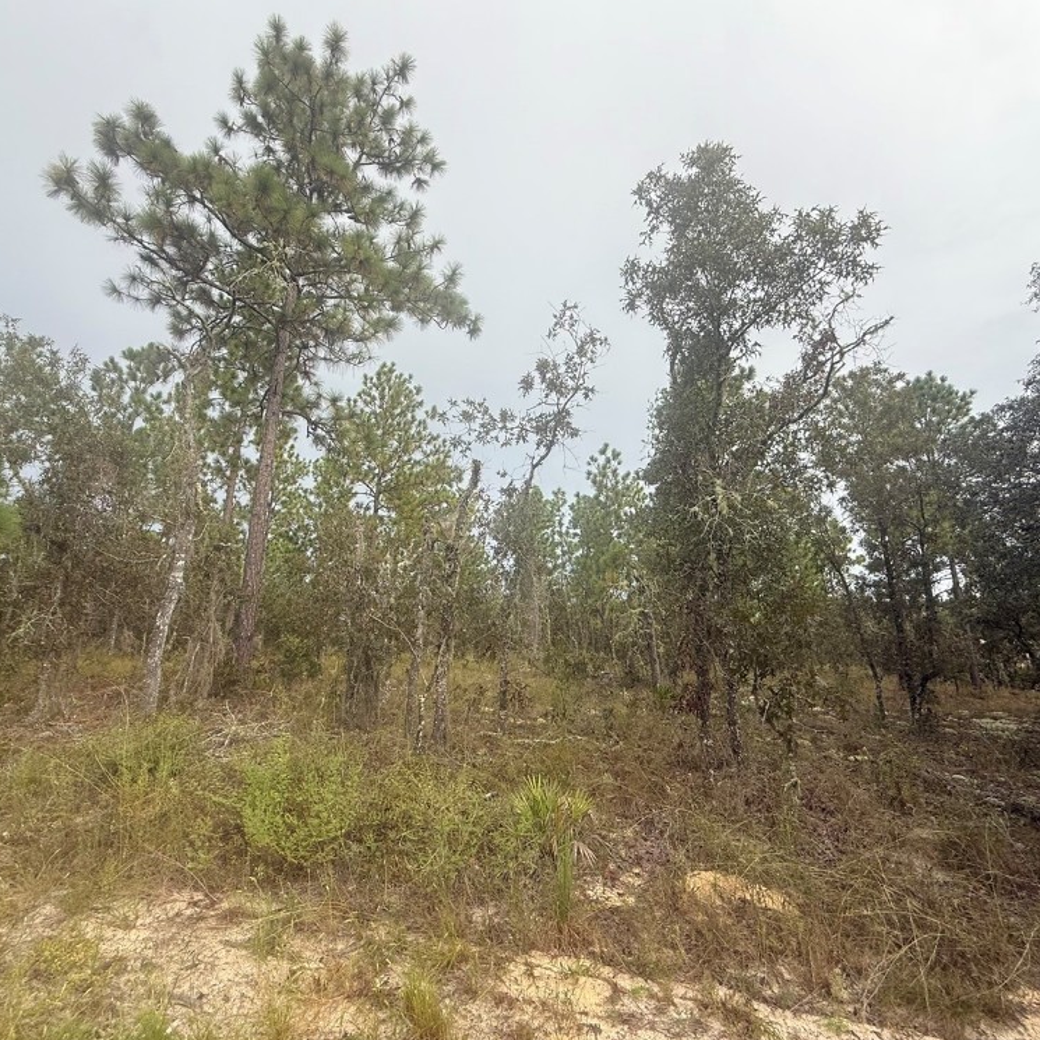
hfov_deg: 84.0
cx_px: 507
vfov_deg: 84.0
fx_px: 578
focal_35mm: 17
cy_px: 514
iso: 50
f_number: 2.2
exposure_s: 1/249
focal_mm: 2.22
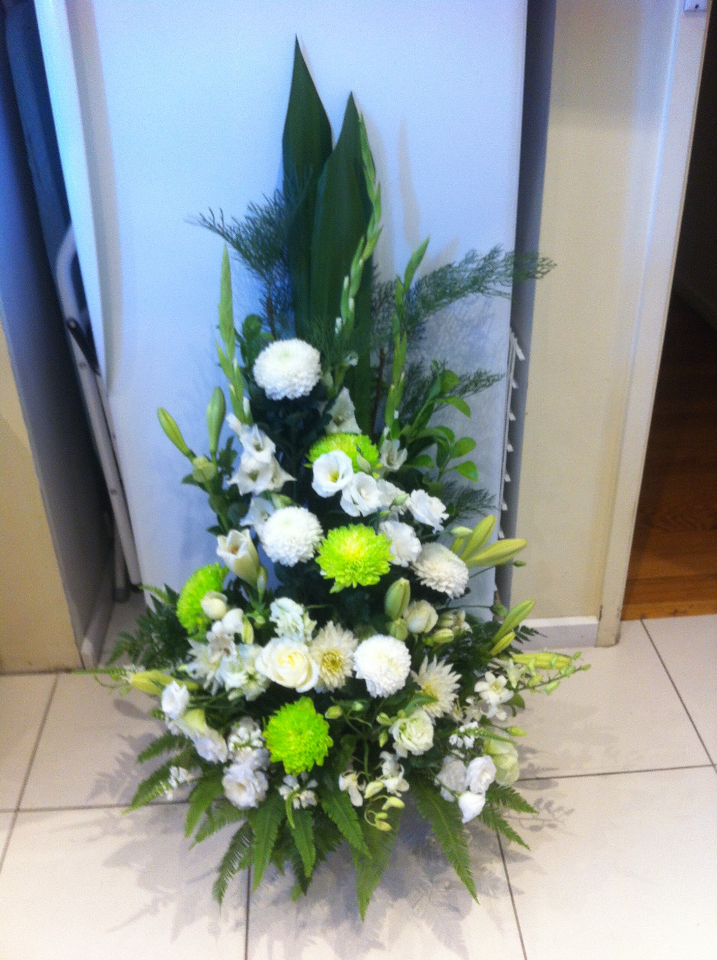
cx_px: 358
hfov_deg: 40.6
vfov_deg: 52.7
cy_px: 480
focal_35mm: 35
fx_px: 969
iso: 100
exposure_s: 1/15
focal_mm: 3.85
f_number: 2.8
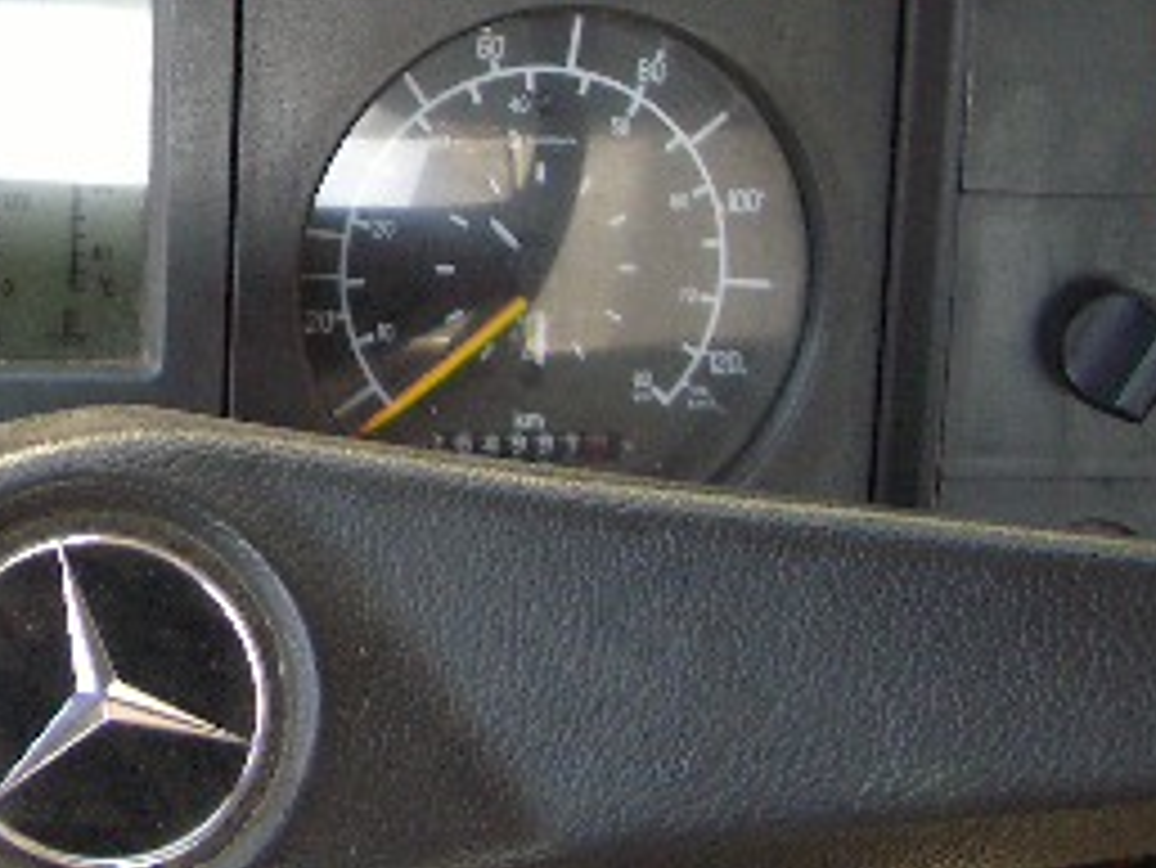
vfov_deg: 16.7
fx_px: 2907
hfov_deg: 21.2
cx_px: -166
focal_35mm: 87
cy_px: 81
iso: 100
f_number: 2.6
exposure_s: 1/125
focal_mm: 5.8
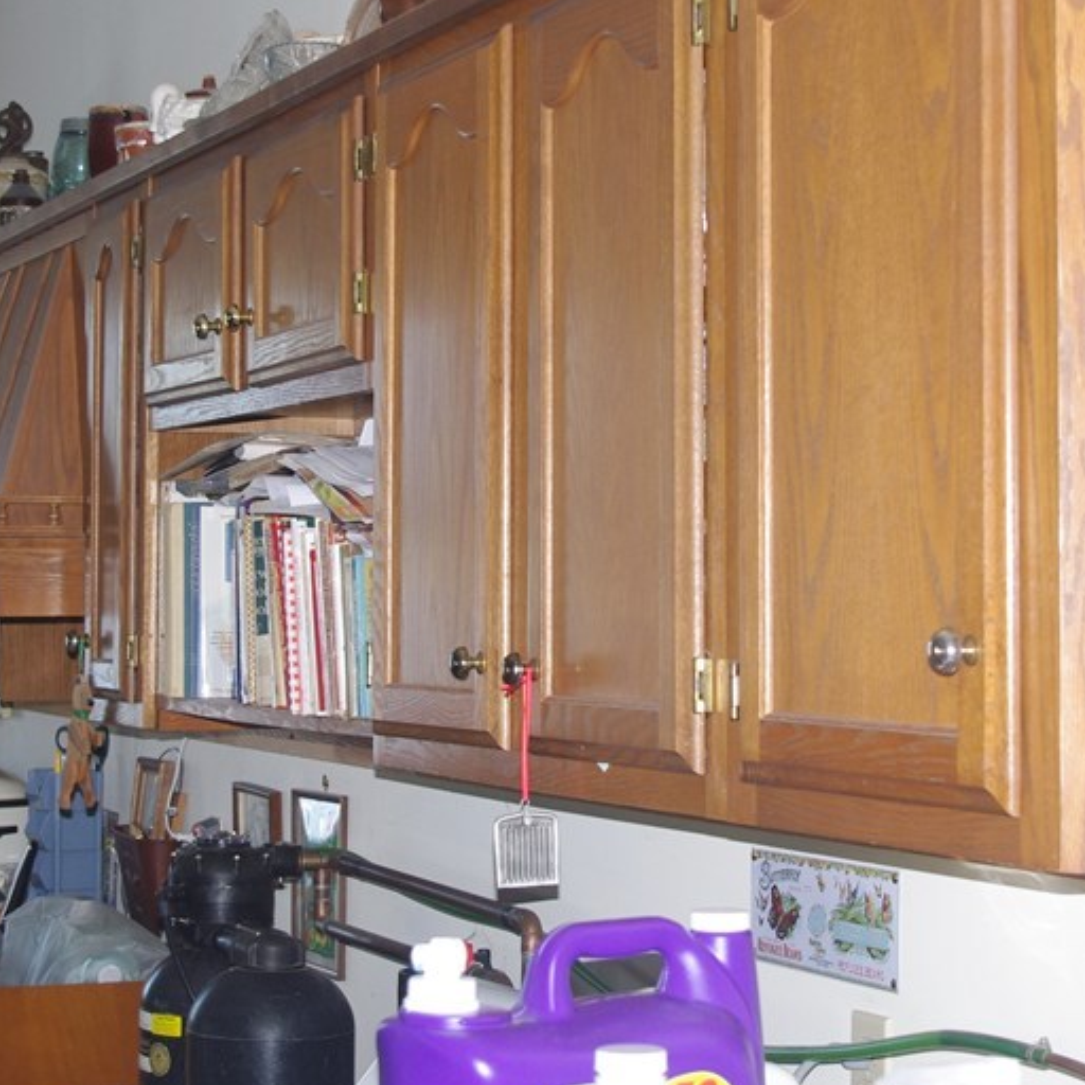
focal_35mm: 83
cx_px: 557
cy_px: 424
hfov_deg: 20.9
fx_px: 2943
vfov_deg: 20.9
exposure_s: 1/25
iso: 400
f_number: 4
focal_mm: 30.63
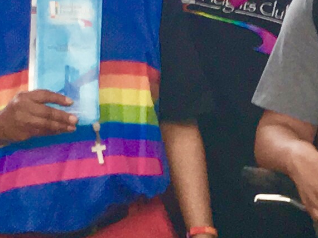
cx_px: 333
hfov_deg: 9.6
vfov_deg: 7.2
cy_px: 247
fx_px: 1884
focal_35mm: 205
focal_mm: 4.15
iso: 64
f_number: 2.2
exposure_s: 1/30
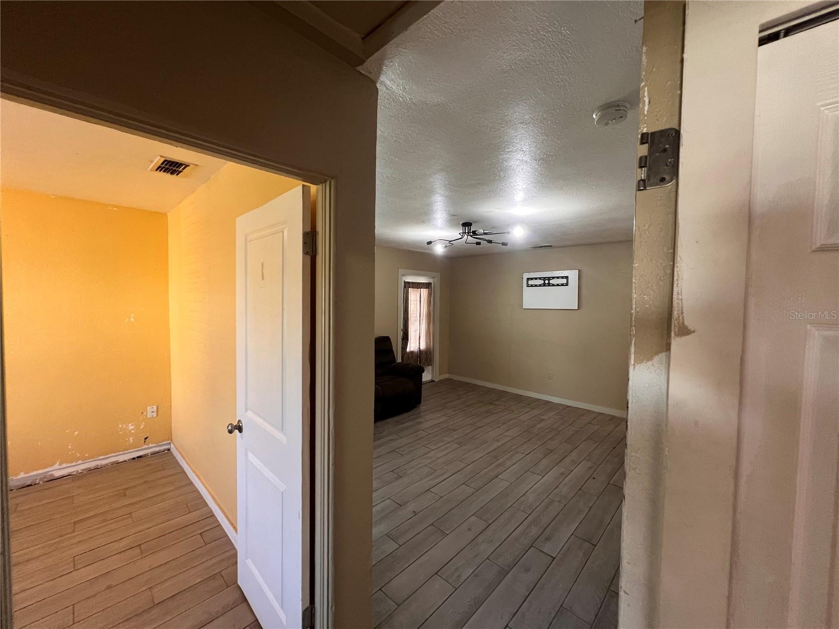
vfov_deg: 89.9
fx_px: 315
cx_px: 420
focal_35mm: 13
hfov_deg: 106.2
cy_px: 314
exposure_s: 1/60
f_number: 1.8
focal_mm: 1.57
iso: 200
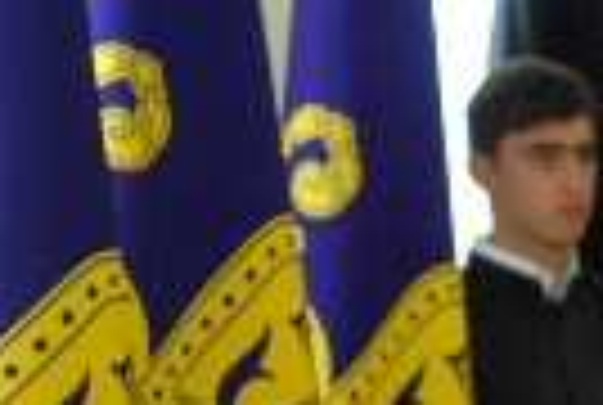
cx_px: 927
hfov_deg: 7.3
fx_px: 4628
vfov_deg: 5.0
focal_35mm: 276
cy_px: 310
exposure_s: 1/60
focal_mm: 55
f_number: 3.2
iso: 500
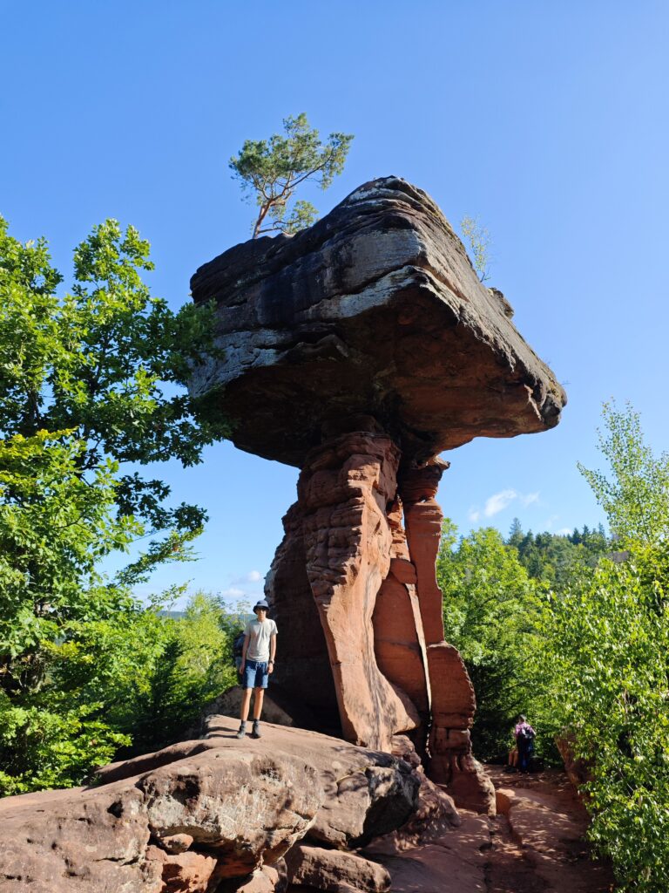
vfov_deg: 73.9
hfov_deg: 58.9
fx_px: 593
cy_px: 446
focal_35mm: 23
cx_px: 334
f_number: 2
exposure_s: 1/823
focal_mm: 8.72
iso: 50
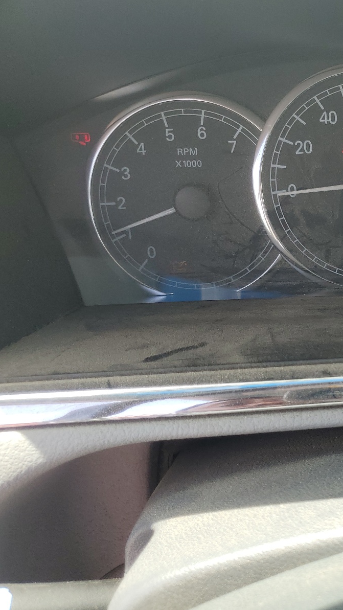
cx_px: 406
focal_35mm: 38
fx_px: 614
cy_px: 305
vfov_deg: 52.8
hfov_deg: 27.6
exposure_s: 1/455
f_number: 1.5
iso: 50
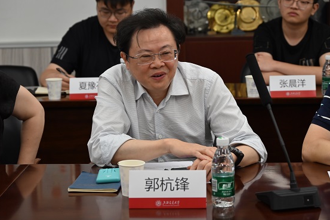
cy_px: 109
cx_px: 166
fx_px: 935
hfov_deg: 20.0
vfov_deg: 13.4
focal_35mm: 102
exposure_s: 1/125
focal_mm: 94
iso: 1400
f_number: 6.3
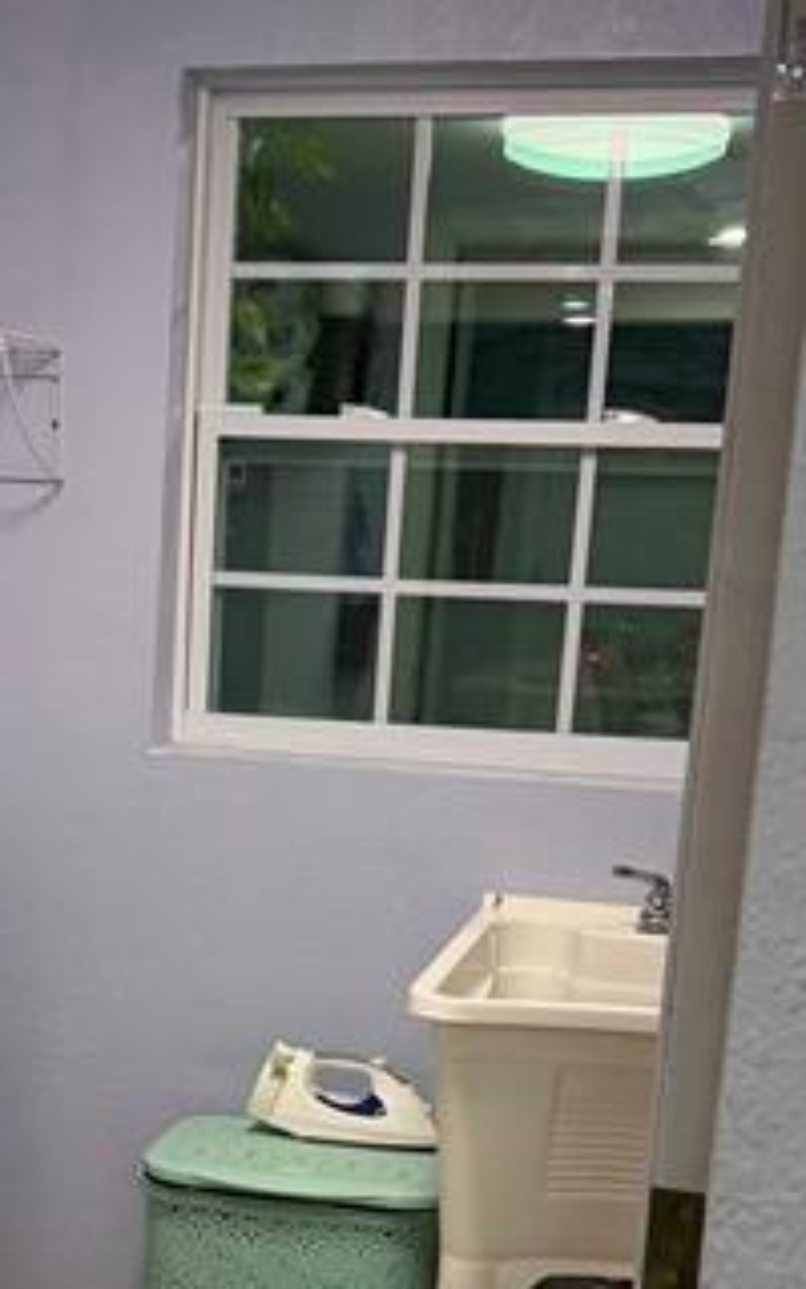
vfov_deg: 32.2
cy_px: 1096
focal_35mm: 61
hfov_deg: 21.0
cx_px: 161
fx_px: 2144
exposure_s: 1/120
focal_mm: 6.76
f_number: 1.78
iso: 250
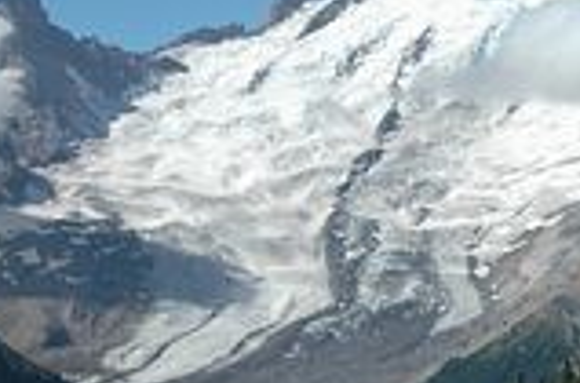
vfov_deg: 10.3
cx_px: 489
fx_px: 2131
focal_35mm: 133
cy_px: 126
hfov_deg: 15.4
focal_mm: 27
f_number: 11
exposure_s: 1/500
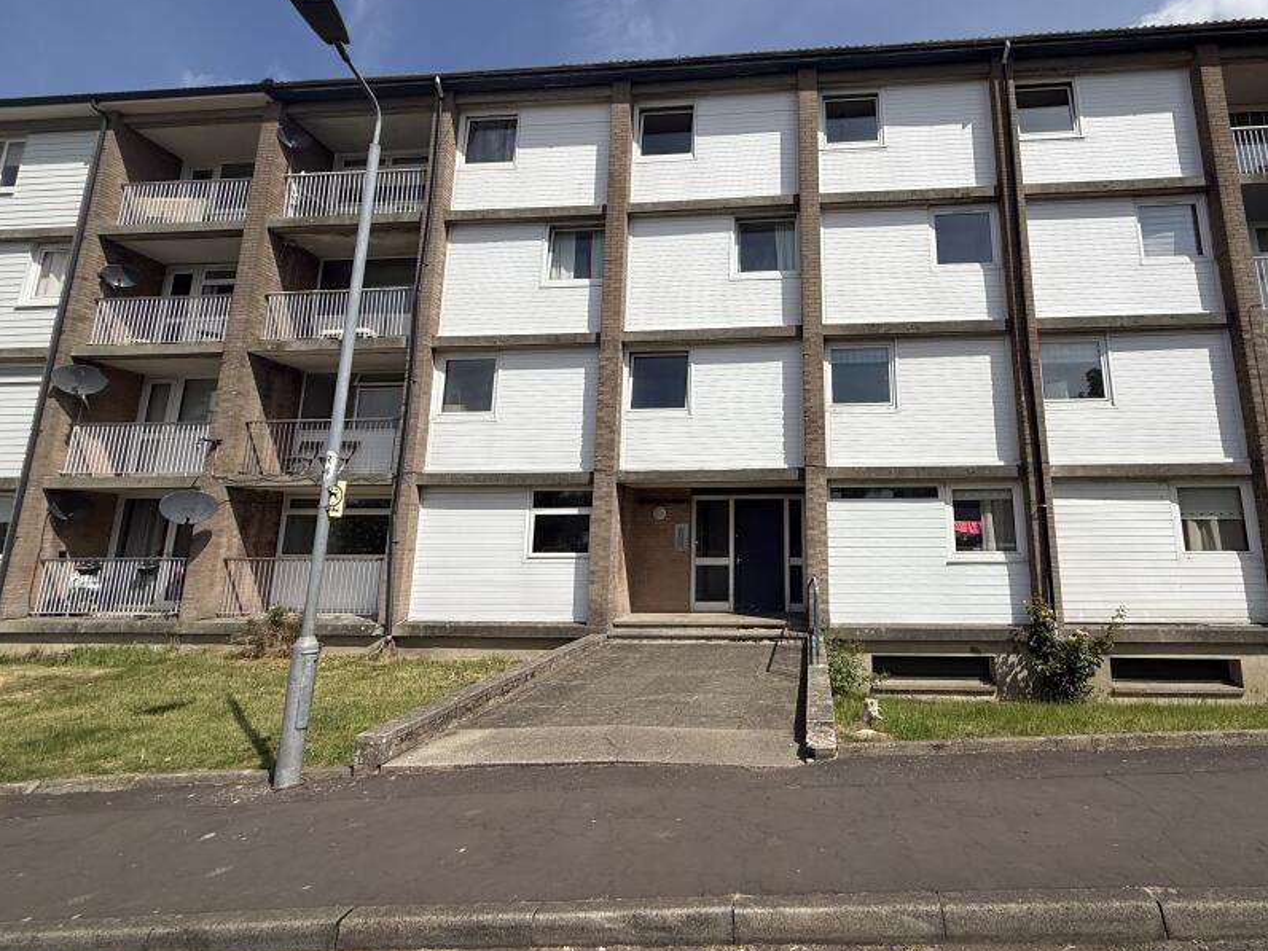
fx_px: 659
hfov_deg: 86.6
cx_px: 761
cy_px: 409
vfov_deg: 71.2
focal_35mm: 18
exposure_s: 1/4425
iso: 50
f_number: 2.2
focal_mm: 2.22
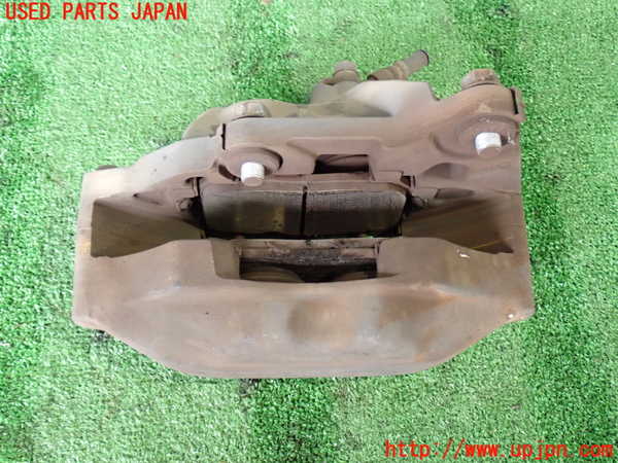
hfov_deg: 42.9
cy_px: 232
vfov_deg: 32.9
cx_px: 309
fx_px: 786
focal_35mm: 44
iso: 800
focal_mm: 7.84
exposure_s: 1/40
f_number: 2.9
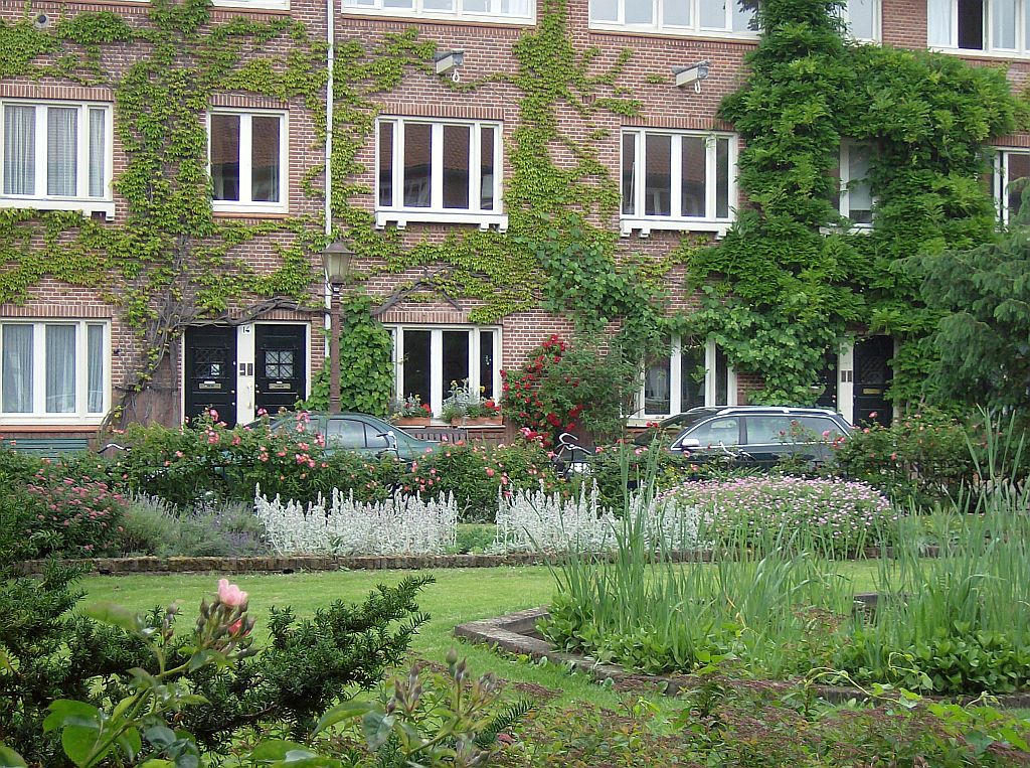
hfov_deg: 27.8
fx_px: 2078
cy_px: 384
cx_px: 515
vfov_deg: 20.9
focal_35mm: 70
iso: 100
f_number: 3.7
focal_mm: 11.6
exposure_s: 1/167
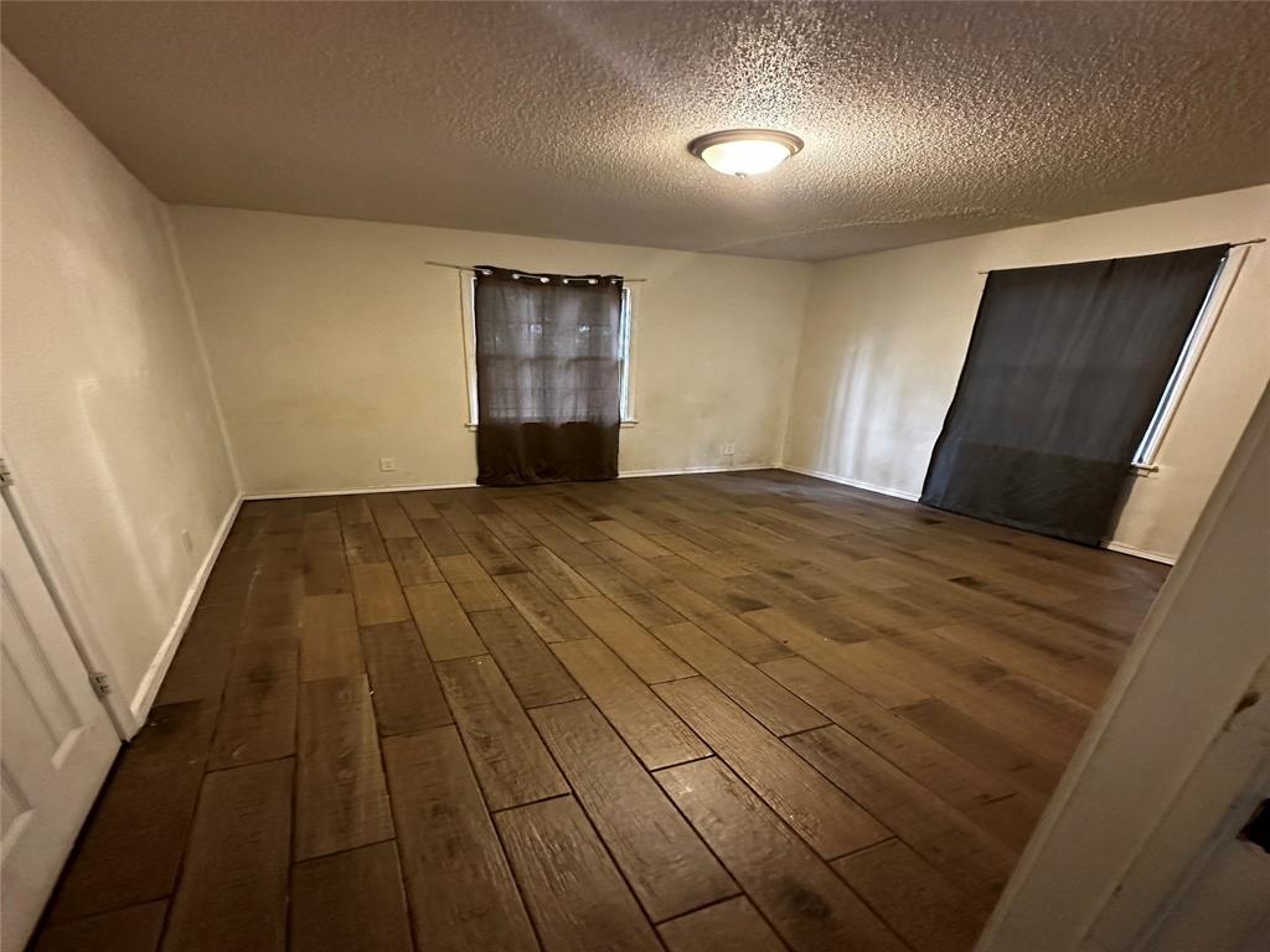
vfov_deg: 85.7
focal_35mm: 14
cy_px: 476
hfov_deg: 102.1
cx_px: 635
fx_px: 514
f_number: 2.2
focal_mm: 2.22
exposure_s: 1/60
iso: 1250
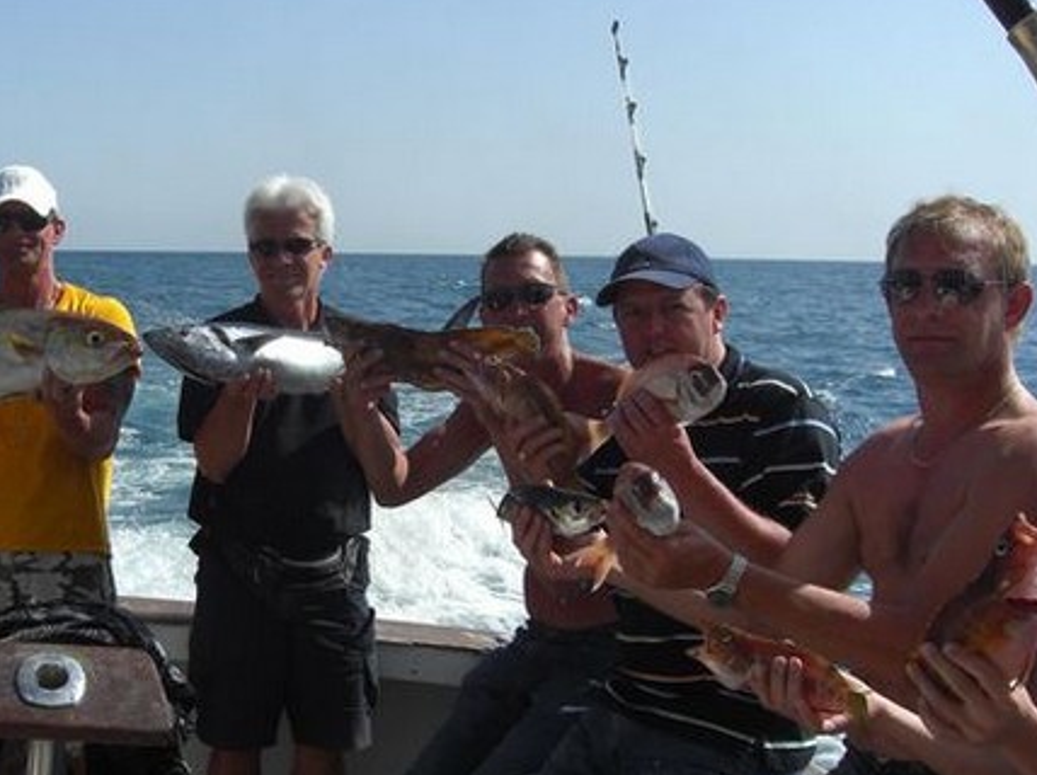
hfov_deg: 33.9
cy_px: 438
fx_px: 1676
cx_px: 293
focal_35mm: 56
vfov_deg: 26.0
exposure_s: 1/200
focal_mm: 7.9
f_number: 8
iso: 80
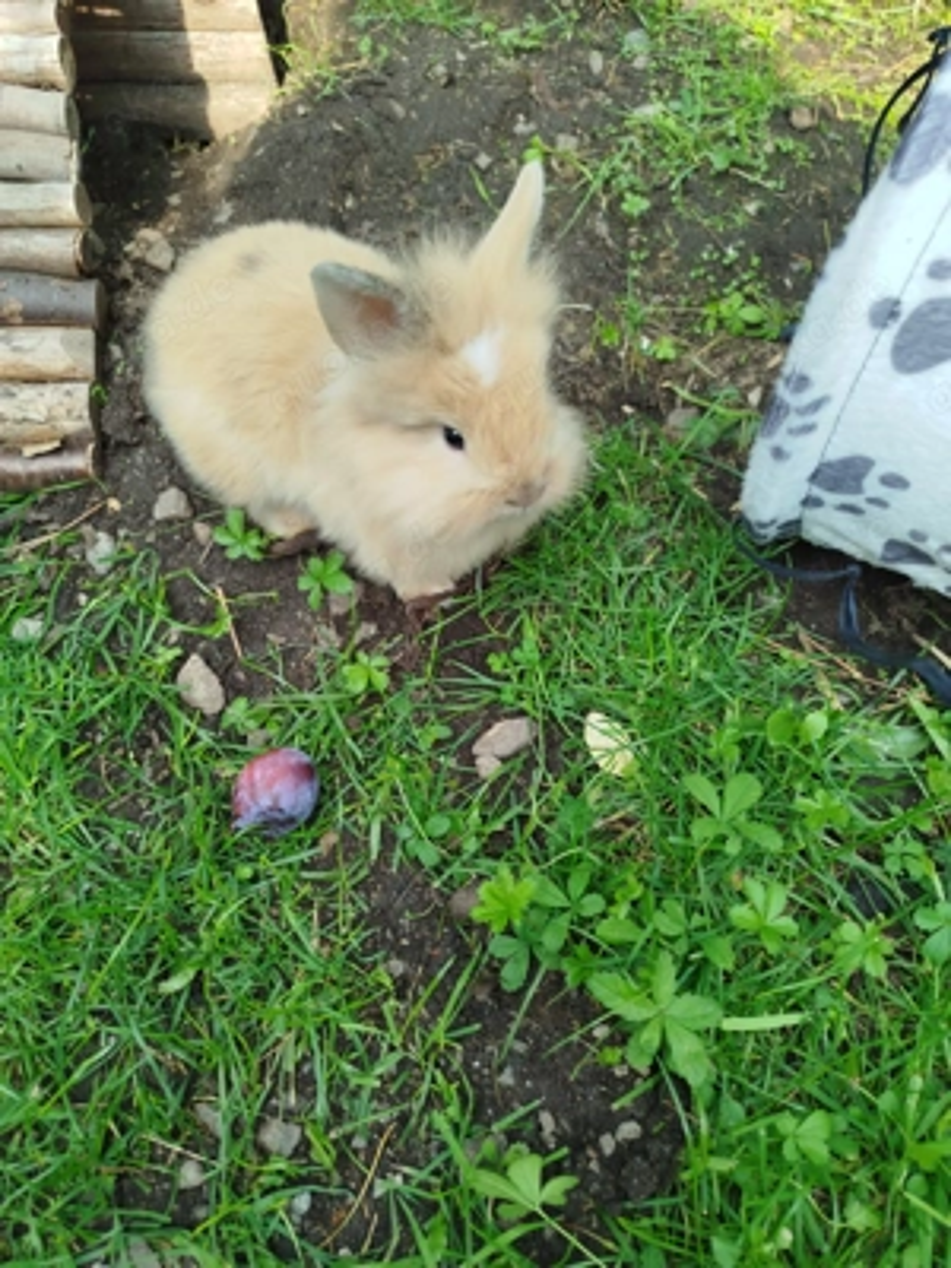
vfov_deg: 71.6
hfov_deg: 56.8
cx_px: 476
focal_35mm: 24
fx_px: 879
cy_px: 634
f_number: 1.7
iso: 50
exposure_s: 1/109
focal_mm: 5.31
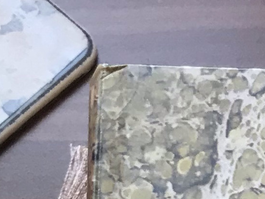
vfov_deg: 6.8
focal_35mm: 206
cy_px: 490
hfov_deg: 9.4
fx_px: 1577
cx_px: 359
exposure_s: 1/100
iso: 40
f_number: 1.8
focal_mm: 3.99
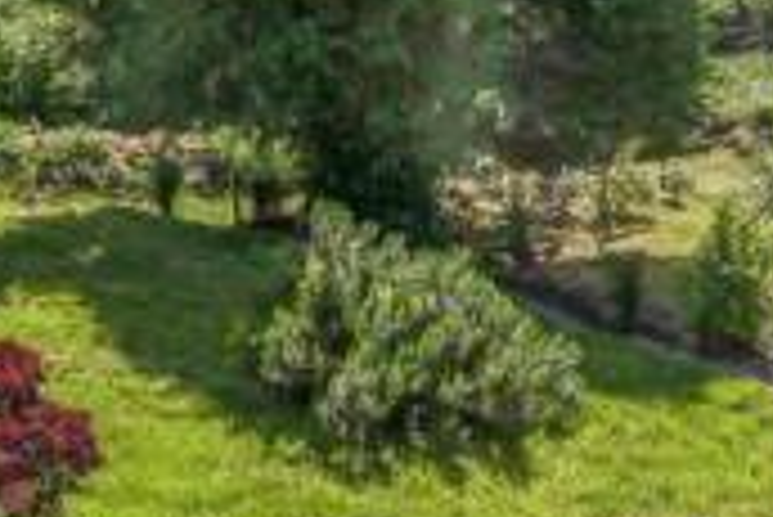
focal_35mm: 95
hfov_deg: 21.4
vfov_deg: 14.1
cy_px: -40
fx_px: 2042
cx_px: 256
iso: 160
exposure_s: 1/640
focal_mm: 16
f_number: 9
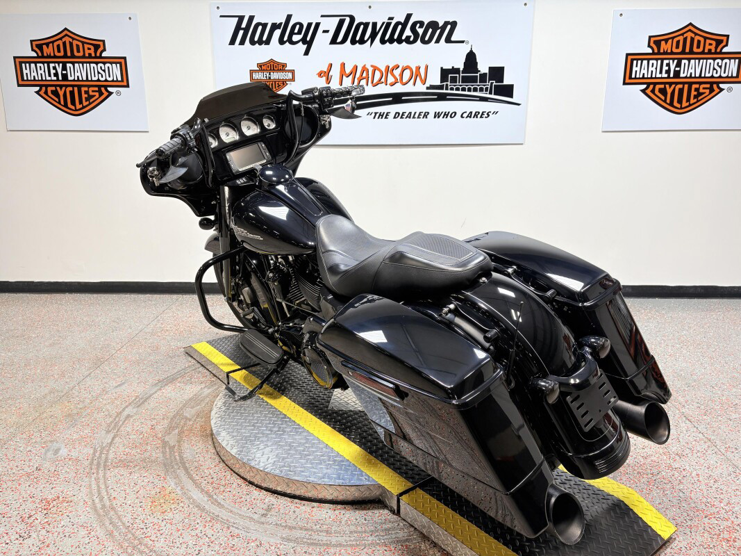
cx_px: 370
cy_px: 278
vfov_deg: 53.1
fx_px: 557
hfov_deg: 67.3
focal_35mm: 26
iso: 50
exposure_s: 1/120
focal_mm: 5.96
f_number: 1.6
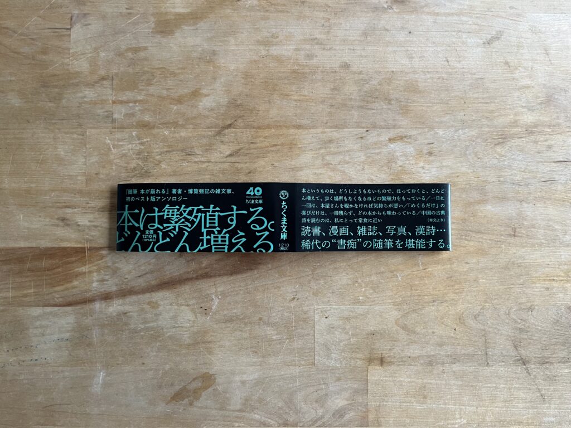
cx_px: 286
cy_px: 214
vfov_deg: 53.1
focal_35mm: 26
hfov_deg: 67.3
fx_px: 429
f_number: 1.6
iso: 160
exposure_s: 1/60
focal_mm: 5.1
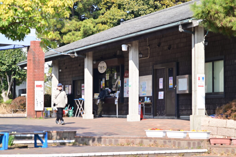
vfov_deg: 13.0
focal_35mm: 105
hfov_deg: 19.5
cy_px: 78
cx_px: 118
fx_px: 688
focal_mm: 105
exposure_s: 1/320
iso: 100
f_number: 2.5
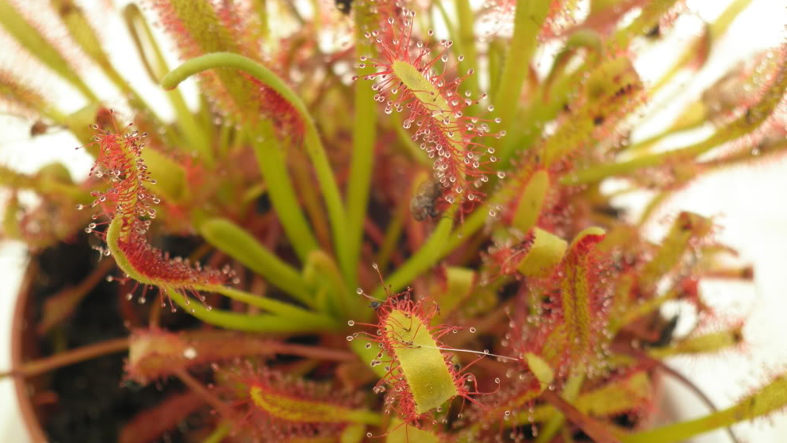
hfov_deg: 39.9
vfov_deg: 23.1
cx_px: 390
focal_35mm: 52
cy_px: 212
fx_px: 1085
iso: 64
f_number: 3.4
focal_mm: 8.3
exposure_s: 1/200
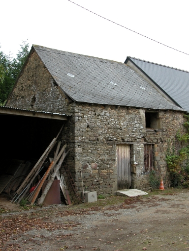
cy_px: 126
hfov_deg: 29.1
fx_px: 364
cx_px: 94
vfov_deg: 38.2
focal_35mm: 50
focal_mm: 12.7
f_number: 4.8
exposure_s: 1/166
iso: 100
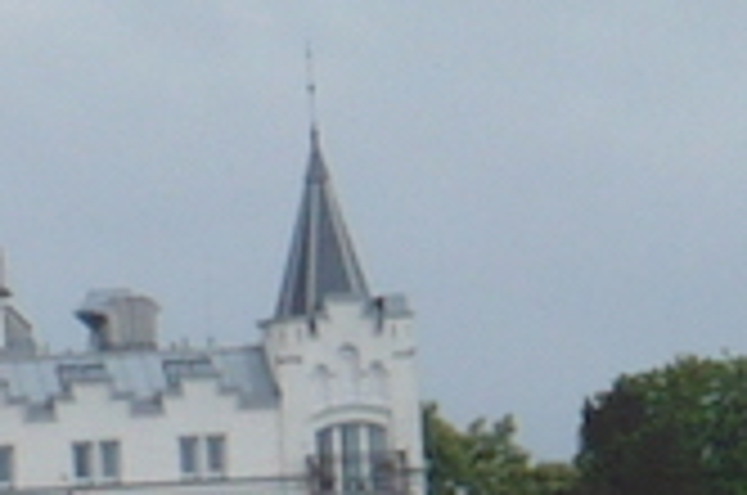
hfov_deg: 2.7
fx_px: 15574
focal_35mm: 752
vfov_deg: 1.8
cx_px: 630
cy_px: -22
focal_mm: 17.4
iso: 100
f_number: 5
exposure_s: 1/400
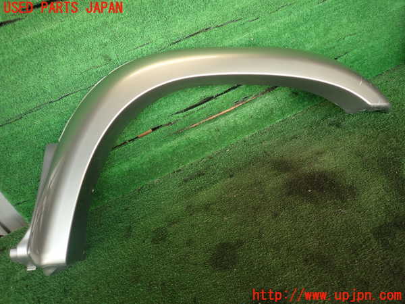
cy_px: 152
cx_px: 202
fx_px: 292
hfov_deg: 69.4
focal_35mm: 25
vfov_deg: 54.9
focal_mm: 4.5
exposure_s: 1/60
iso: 100
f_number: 2
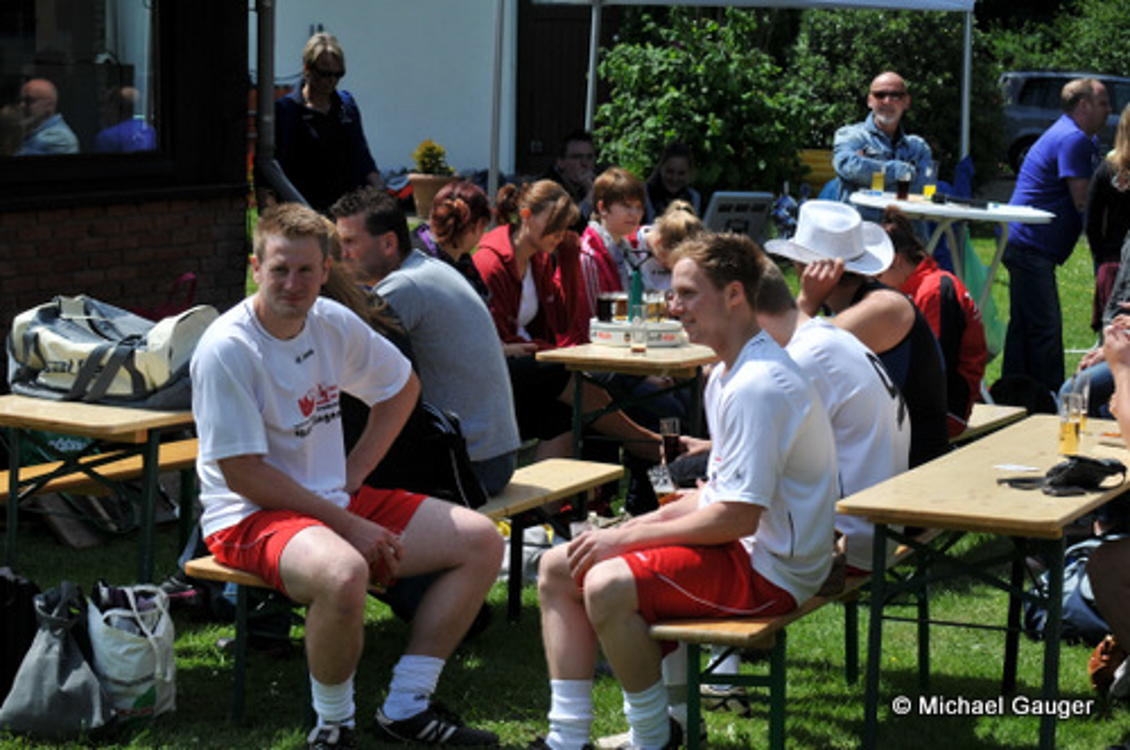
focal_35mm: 105
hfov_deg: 19.5
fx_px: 3292
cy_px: 375
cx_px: 565
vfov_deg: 13.0
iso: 200
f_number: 8
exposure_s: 1/640
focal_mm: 70
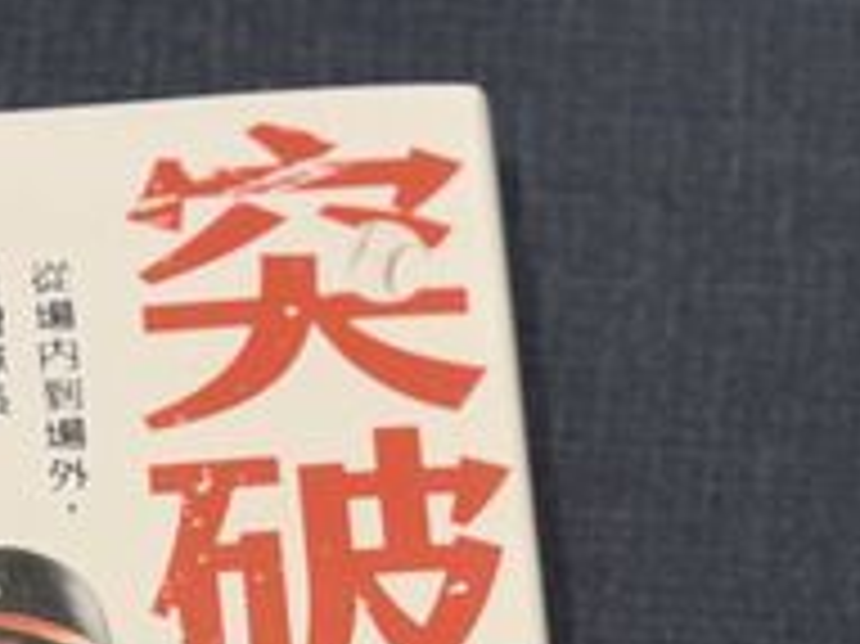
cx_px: 540
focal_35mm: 151
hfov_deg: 13.1
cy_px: 973
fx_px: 3749
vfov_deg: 9.5
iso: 100
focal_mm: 6.76
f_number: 1.78
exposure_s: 1/75
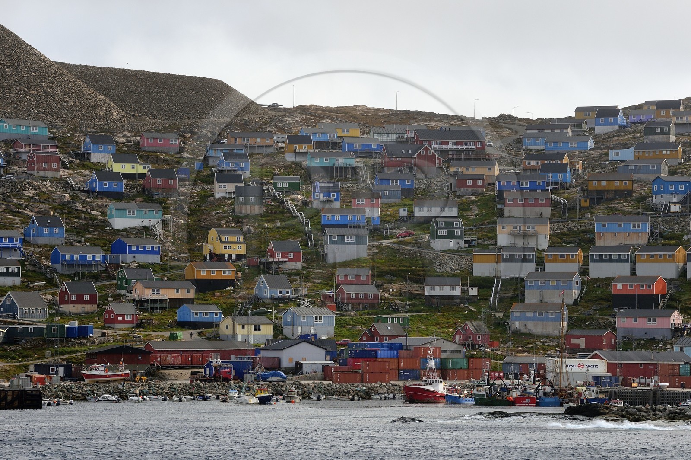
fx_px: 3069
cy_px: 230
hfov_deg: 12.8
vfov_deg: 8.6
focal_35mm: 160
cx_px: 346
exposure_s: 1/800
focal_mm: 160
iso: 400
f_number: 10
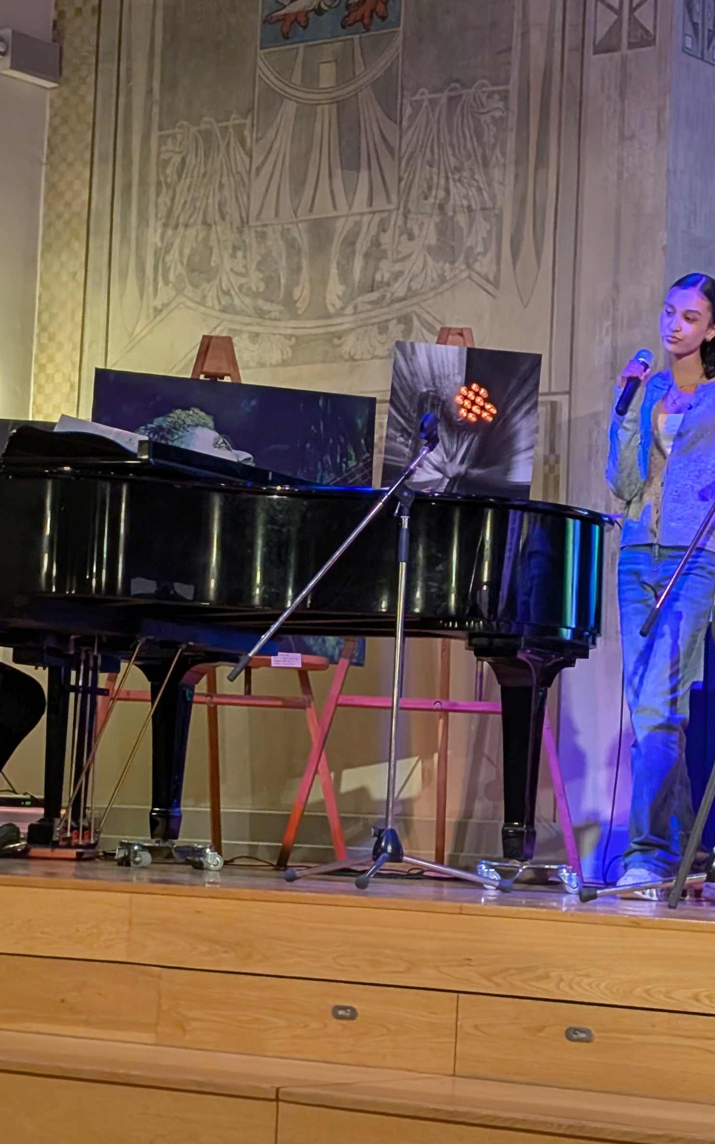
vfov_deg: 23.3
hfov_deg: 14.7
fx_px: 2775
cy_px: 501
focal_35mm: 89
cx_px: 453
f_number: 1.68
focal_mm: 6.9
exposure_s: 1/200
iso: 221
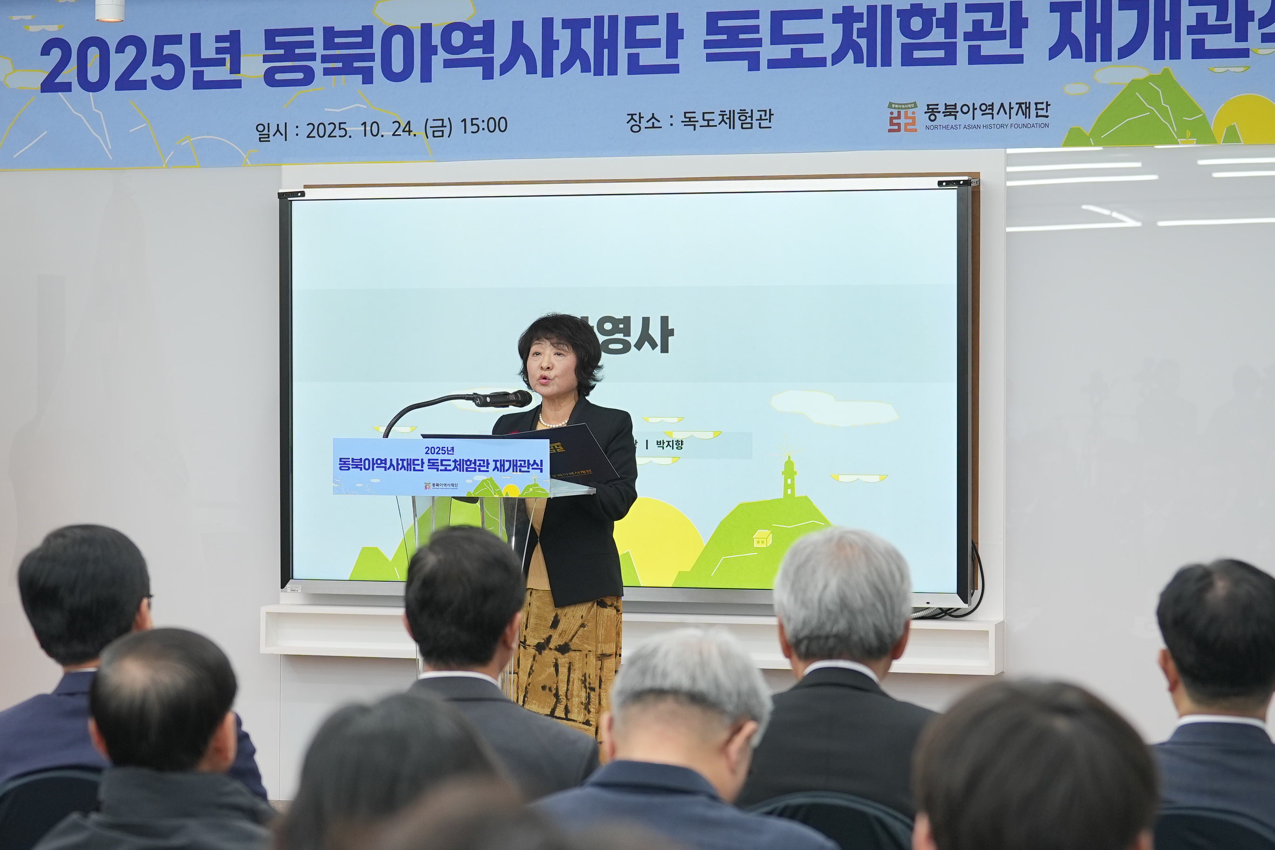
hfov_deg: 24.8
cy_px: 395
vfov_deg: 16.6
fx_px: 2904
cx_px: 630
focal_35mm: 82
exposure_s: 1/160
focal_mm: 43
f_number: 2.5
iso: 320
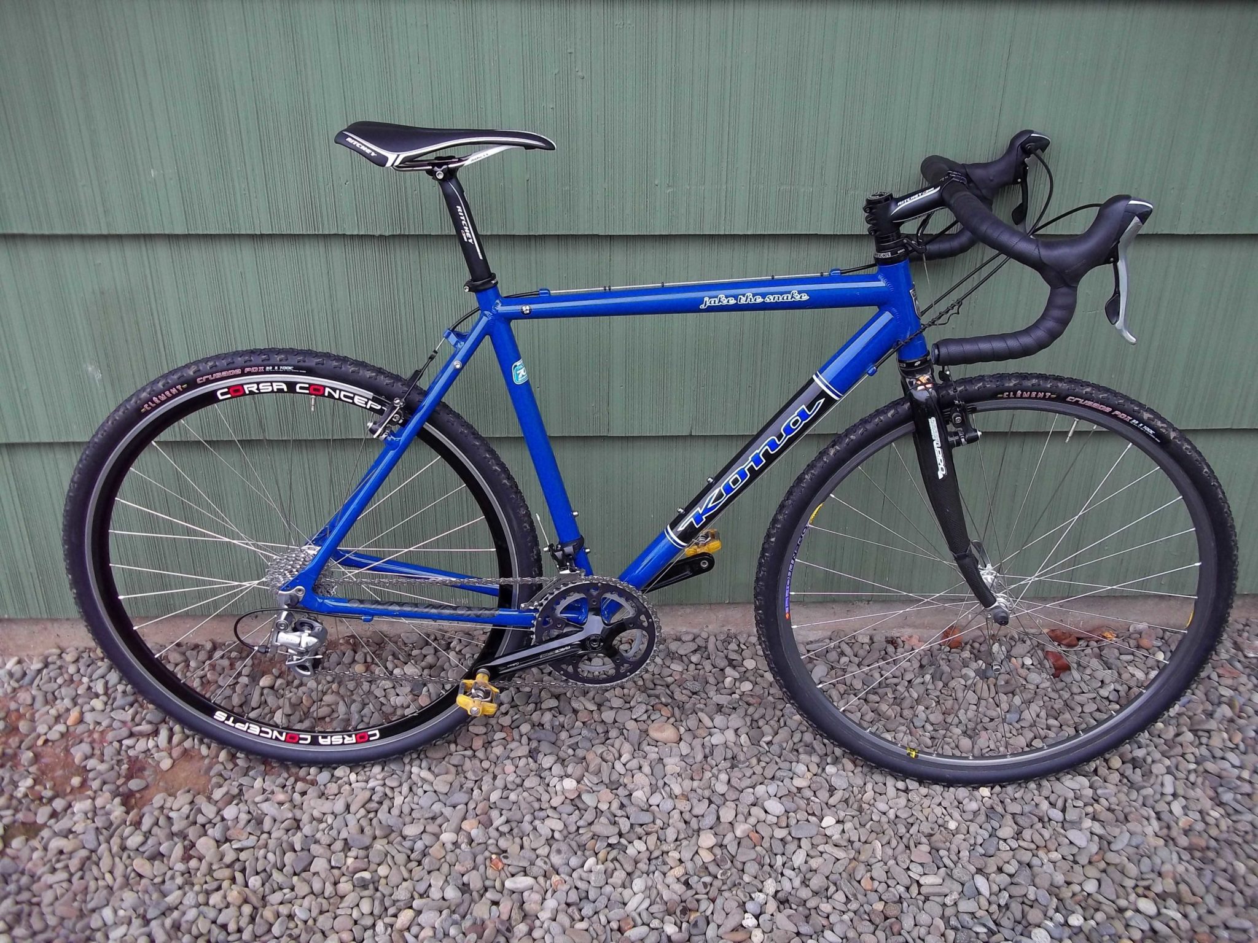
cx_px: 629
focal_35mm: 32
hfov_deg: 56.8
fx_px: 1163
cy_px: 472
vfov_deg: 44.2
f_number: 2.9
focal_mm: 5.7
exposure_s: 1/40
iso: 80
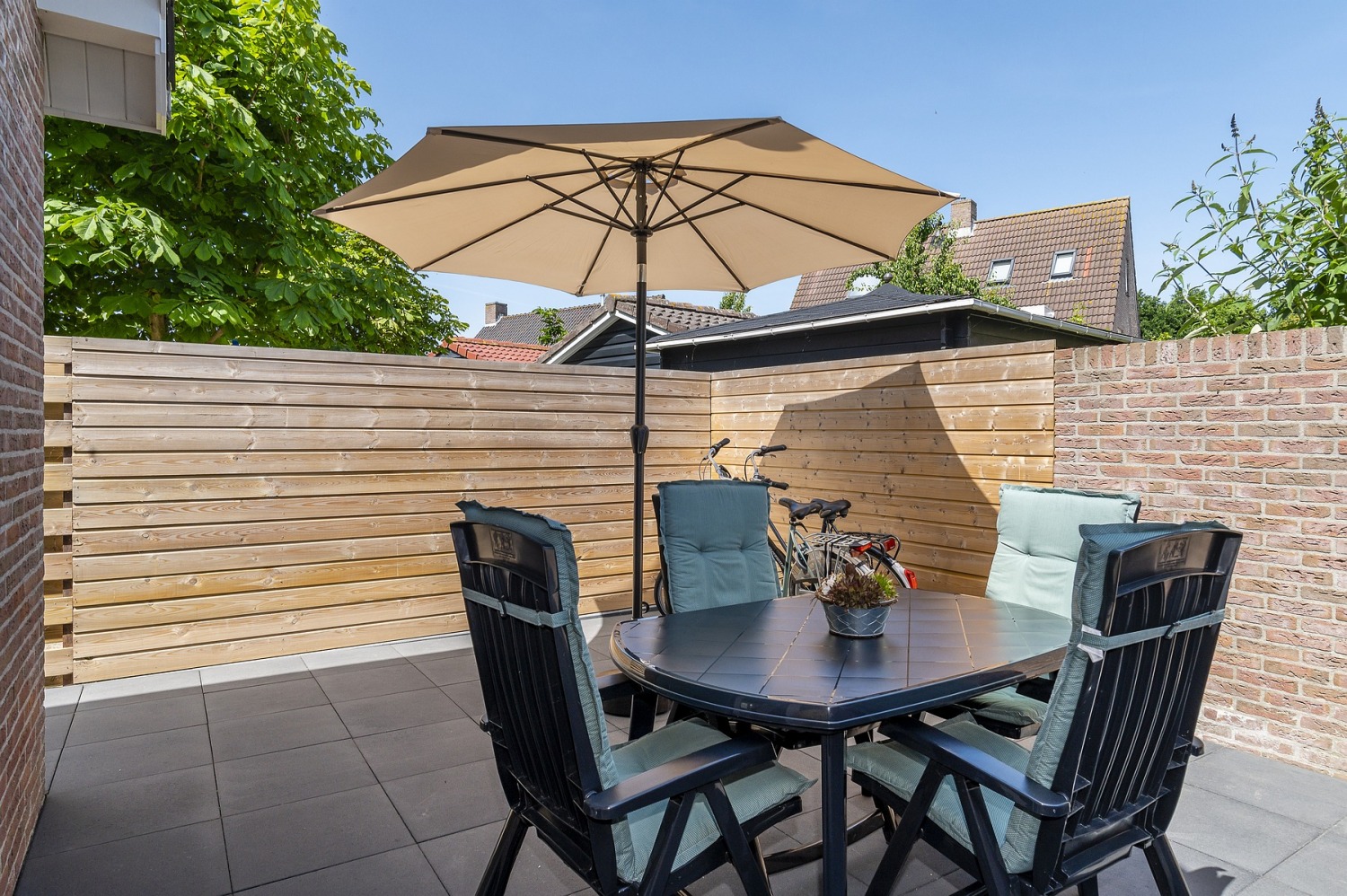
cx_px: 674
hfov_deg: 84.0
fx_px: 748
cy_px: 448
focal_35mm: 20
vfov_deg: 61.9
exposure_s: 1/250
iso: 400
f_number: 11
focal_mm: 20
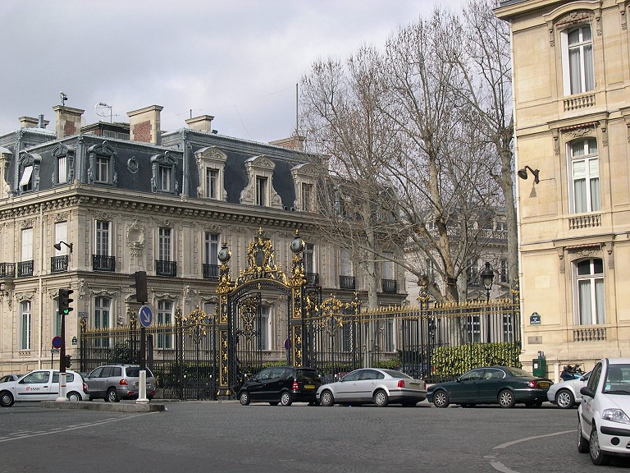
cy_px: 236
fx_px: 1128
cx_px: 315
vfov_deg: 23.7
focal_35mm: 62
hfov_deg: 31.2
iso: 100
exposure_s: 1/107
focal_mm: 13.2
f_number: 9.6
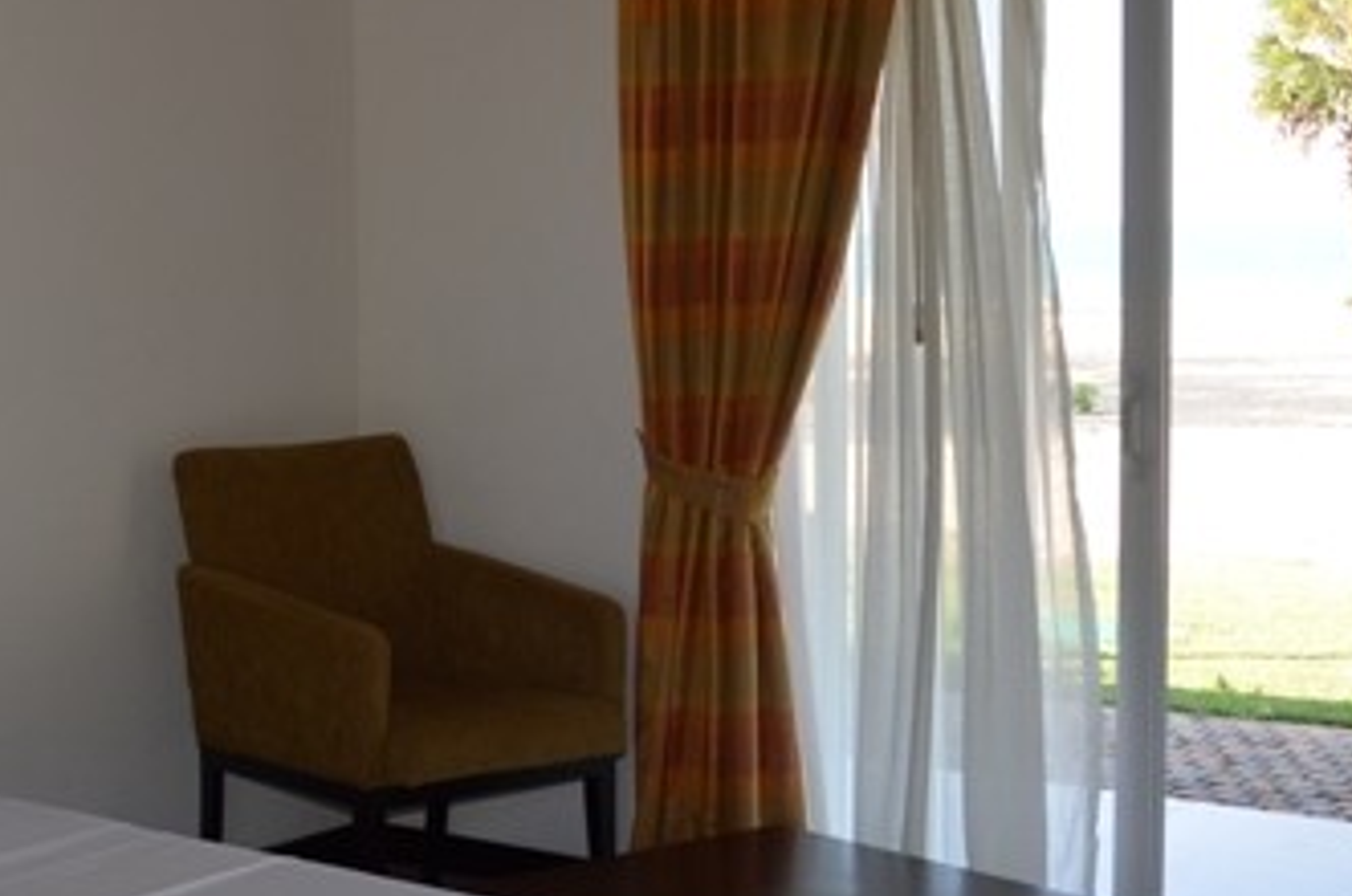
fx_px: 2436
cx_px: -98
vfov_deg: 20.8
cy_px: 399
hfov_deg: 28.5
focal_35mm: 65
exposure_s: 1/200
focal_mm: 18
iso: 200
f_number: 3.5
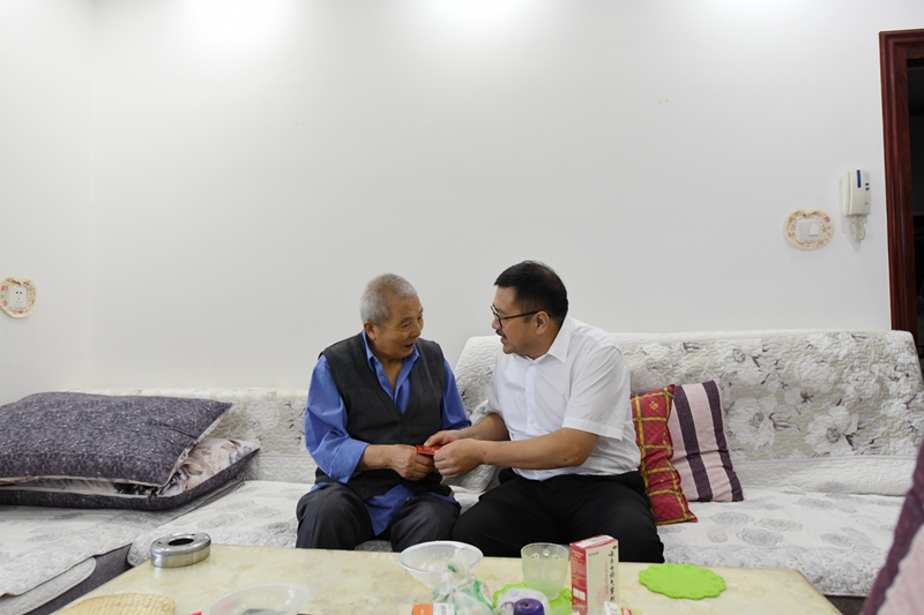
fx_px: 616
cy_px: 308
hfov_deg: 73.8
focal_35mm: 24
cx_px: 462
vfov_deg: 53.1
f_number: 4.5
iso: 1000
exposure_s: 1/25
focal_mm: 24
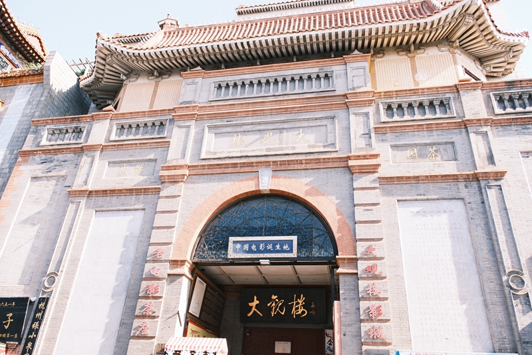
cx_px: 266
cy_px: 178
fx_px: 399
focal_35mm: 27
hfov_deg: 67.4
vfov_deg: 47.9
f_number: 4.5
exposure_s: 1/240
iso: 320
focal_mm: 18
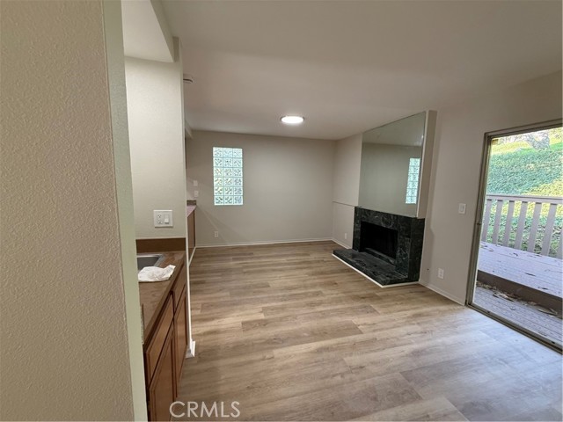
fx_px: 228
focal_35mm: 14
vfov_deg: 85.7
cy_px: 211
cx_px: 282
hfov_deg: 102.1
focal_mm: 2.22
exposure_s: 1/120
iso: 320
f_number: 2.2
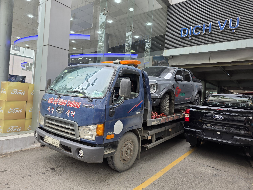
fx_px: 168
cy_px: 95
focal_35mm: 23
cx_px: 126
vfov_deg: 58.9
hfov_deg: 73.9
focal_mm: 6.3
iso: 50
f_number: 1.7
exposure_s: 1/180
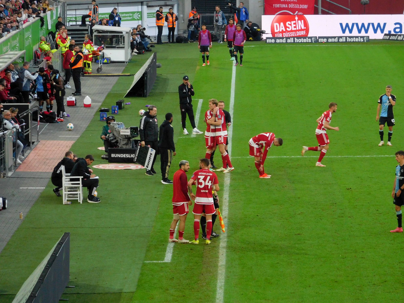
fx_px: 2626
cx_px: 202
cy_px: 152
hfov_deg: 8.8
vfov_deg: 6.6
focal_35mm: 225
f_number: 5.5
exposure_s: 1/125
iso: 400
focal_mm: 40.1
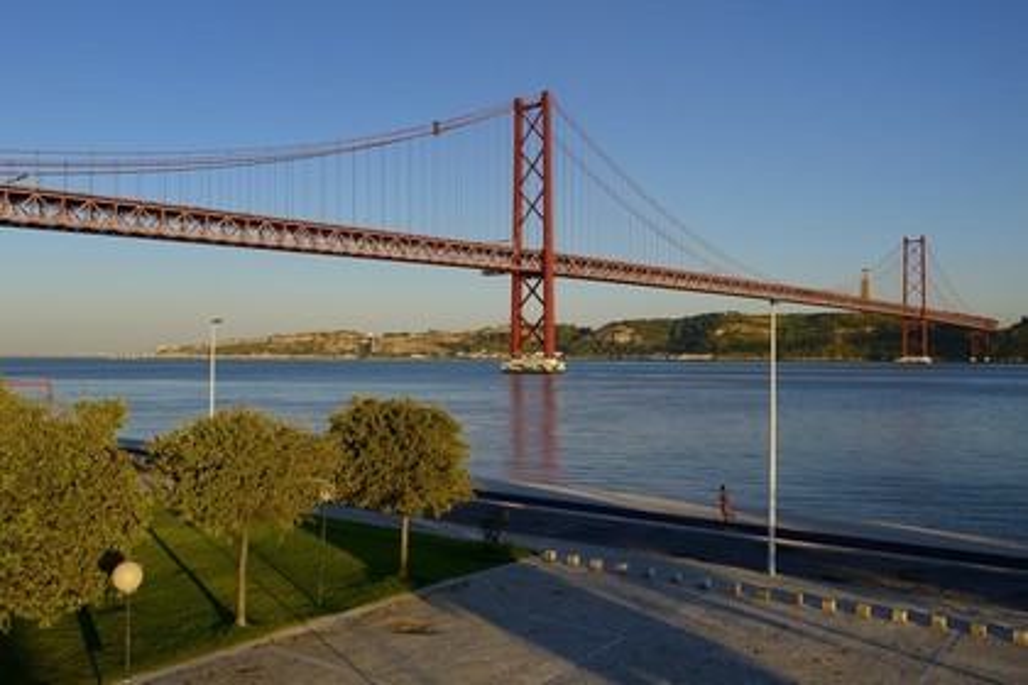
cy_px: 342
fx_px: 685
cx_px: 514
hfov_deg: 73.7
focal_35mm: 24
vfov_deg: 53.1
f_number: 9
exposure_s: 1/160
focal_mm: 24
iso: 100
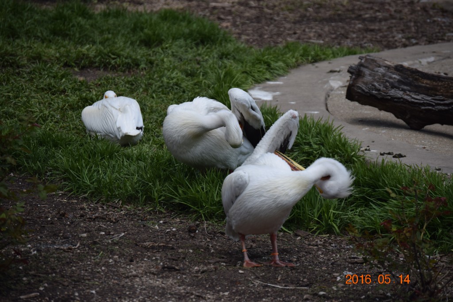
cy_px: 151
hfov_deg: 8.9
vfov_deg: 5.9
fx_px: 2925
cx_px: 226
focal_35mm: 232
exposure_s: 1/2000
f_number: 5.6
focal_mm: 155
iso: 360
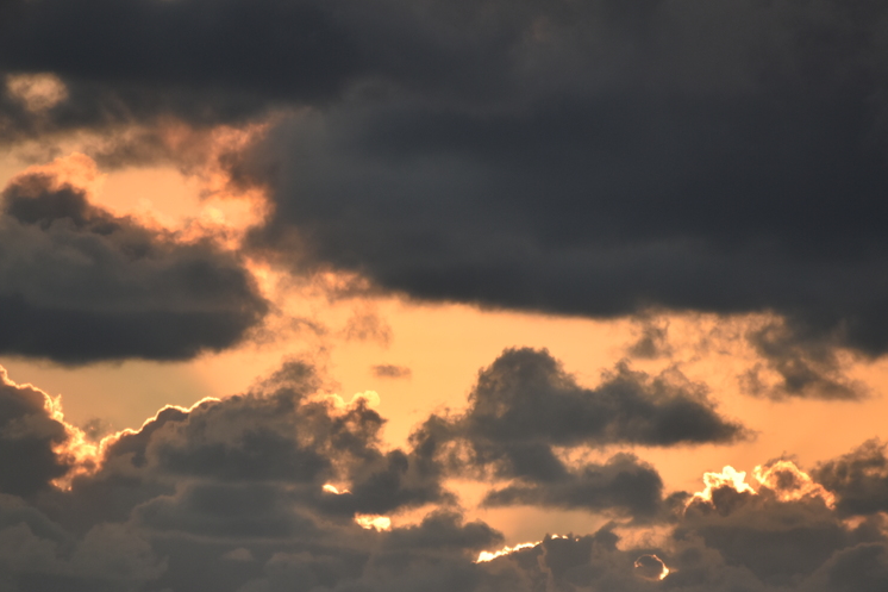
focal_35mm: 515
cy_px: 479
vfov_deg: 2.7
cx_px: 454
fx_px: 12700
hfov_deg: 4.0
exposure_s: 1/640
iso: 320
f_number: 5.6
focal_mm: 300
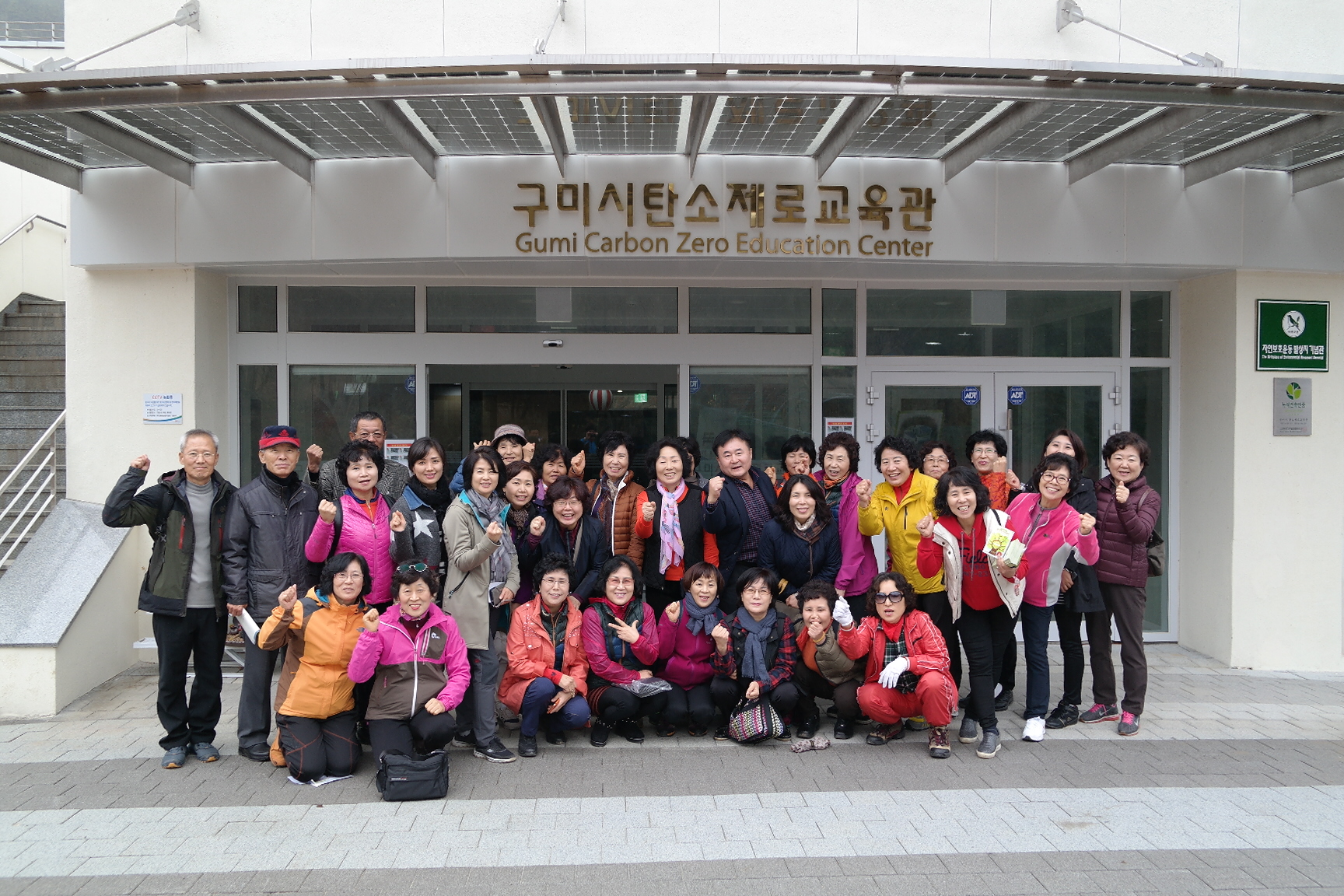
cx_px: 672
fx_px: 1120
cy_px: 448
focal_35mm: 30
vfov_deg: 43.6
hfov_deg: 61.9
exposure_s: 1/80
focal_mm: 20
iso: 100
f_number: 3.5
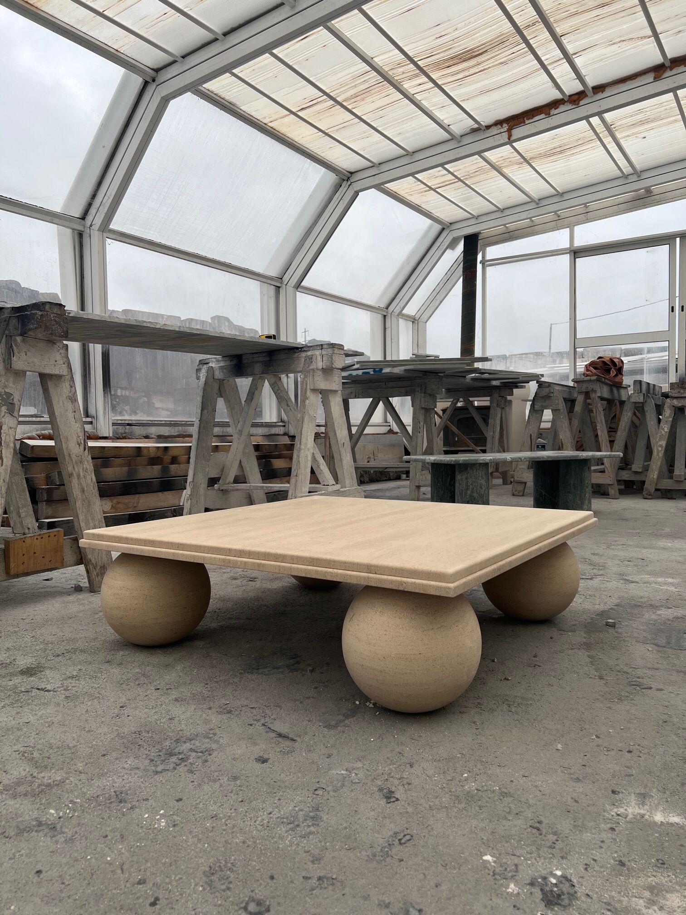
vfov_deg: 67.3
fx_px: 687
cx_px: 343
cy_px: 458
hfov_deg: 53.1
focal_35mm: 26
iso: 50
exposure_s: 1/1000
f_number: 1.5
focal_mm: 5.7
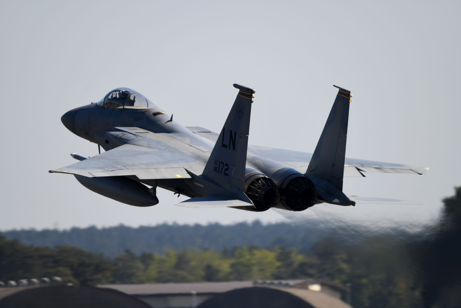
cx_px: 230
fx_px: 10244
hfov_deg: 2.6
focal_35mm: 800
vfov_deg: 1.7
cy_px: 154
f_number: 7.1
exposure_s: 1/320
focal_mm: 800
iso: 80
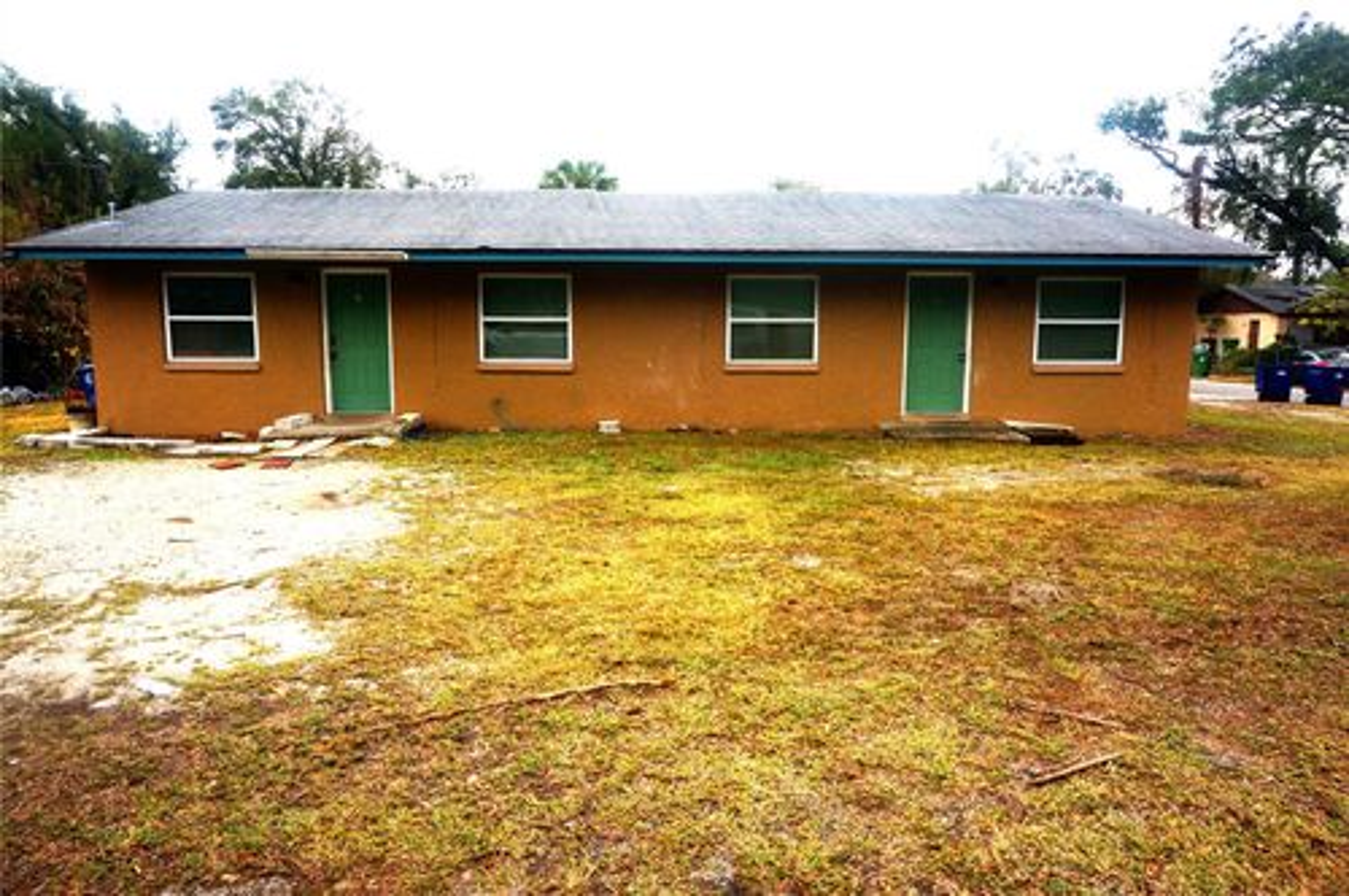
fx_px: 898
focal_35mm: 24
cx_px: 674
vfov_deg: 53.0
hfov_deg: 73.8
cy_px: 448
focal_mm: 16
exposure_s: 1/100
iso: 125
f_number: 9
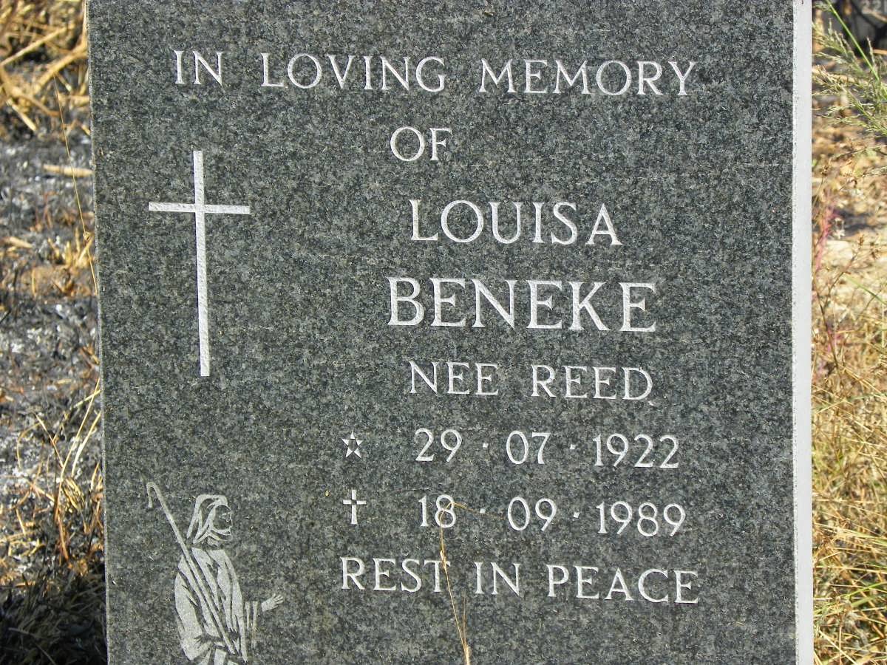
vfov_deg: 7.5
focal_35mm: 197
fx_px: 5048
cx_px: 444
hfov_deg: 10.0
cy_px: 332
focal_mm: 35.1
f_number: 4.5
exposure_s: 1/200
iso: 64
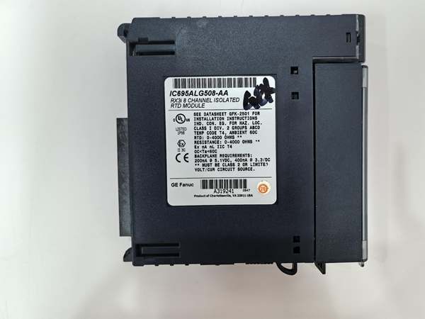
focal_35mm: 27
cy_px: 160
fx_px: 331
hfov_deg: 65.3
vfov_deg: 51.4
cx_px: 212
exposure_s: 1/100
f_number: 2
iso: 200
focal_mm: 5.75
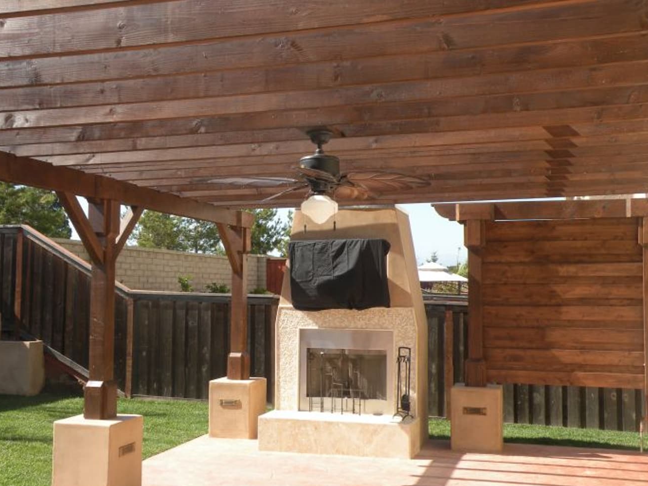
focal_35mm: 43
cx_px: 321
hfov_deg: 43.8
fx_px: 805
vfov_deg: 33.6
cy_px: 248
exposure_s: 1/180
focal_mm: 7.4
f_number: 5
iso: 64
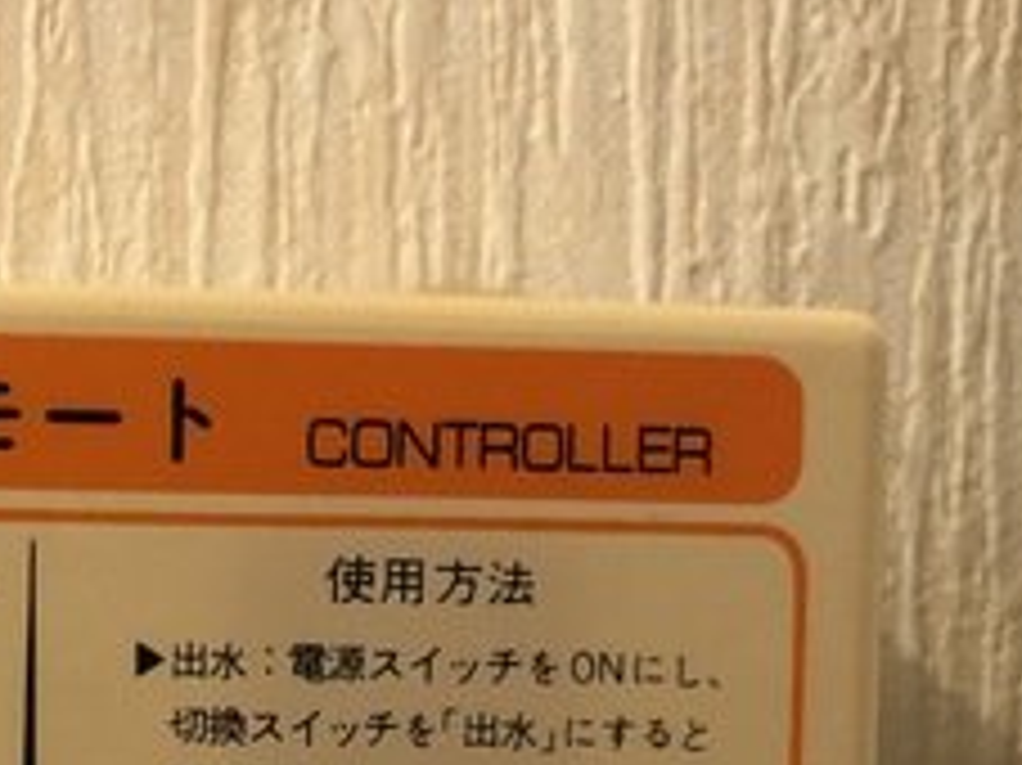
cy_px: 896
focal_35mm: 74
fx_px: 2184
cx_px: 63
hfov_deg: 25.4
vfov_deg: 18.9
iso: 100
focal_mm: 3.99
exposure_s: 1/17
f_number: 1.8
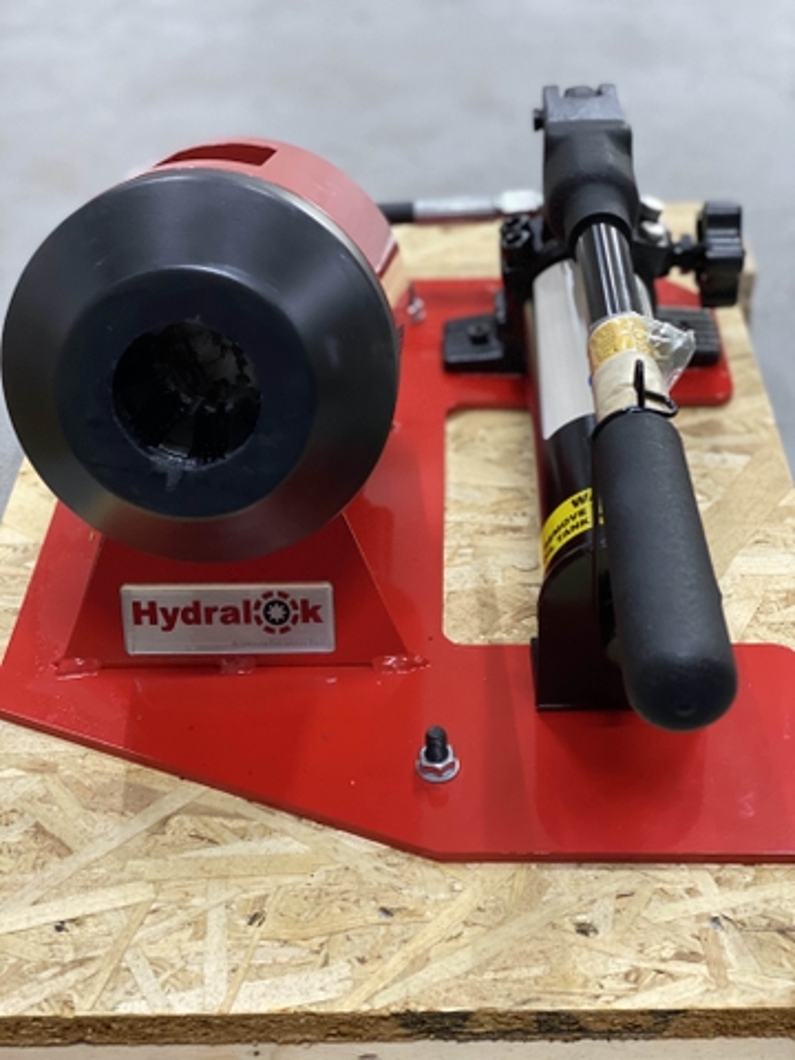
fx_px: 1592
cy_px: 530
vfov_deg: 36.8
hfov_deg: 28.0
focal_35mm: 52
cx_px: 398
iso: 320
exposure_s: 1/33
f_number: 2
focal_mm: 6
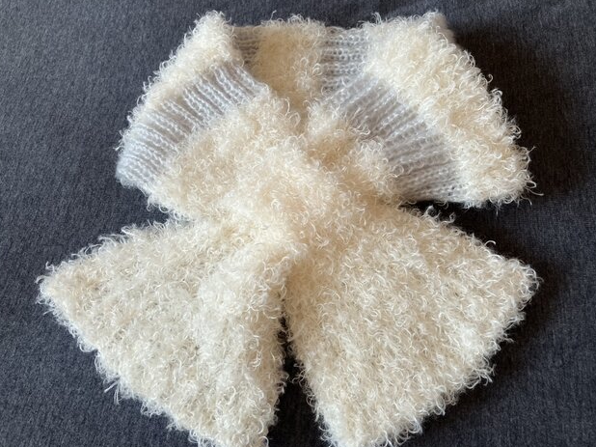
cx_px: 301
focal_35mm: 29
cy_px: 228
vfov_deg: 48.2
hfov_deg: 61.7
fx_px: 499
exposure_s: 1/121
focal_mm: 3.99
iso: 64
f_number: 1.8
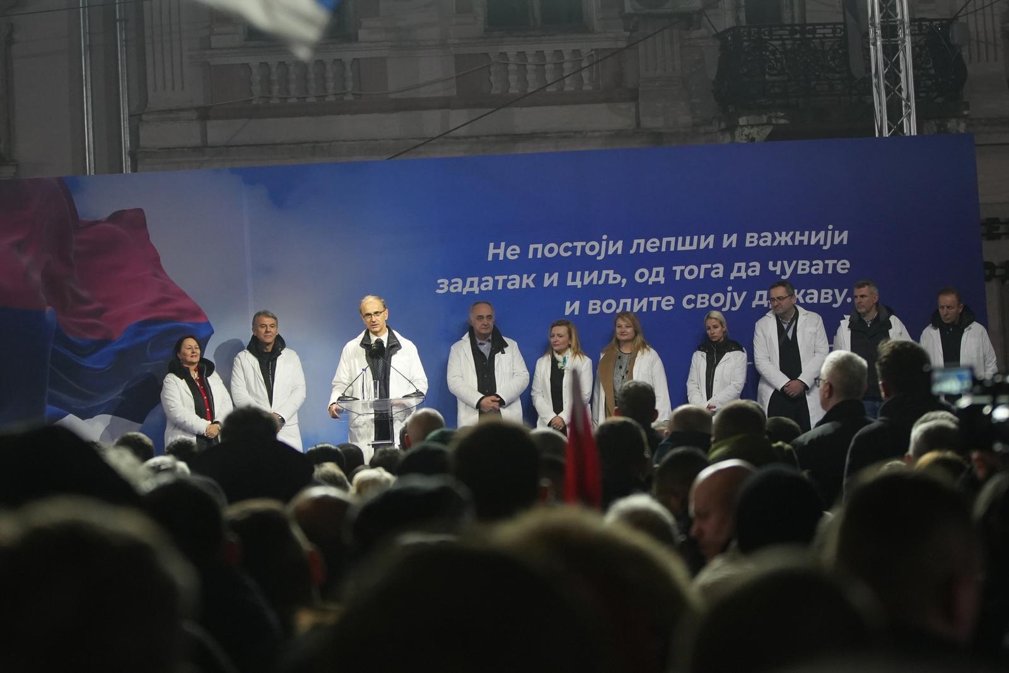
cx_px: 504
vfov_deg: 13.0
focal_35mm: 105
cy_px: 336
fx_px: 2943
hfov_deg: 19.5
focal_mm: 70
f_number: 2.8
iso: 3200
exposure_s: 1/640
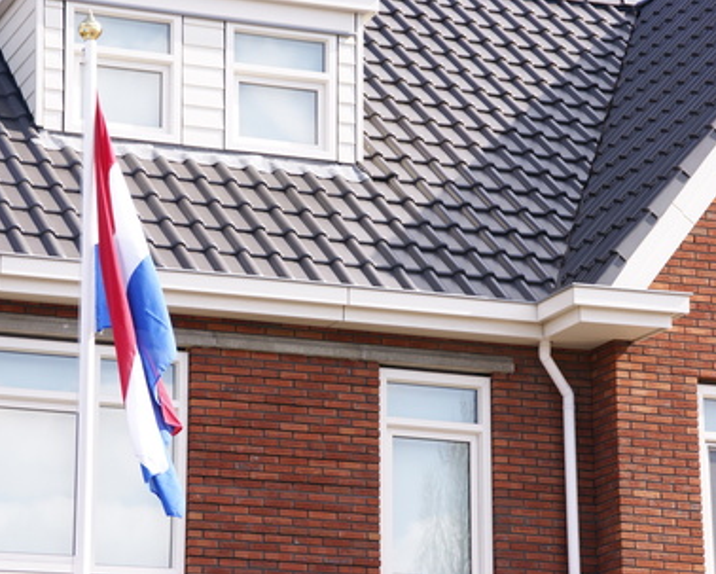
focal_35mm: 171
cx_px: 303
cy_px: 286
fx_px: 3626
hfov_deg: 11.3
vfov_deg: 9.0
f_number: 7.1
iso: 100
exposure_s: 1/160
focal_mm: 100
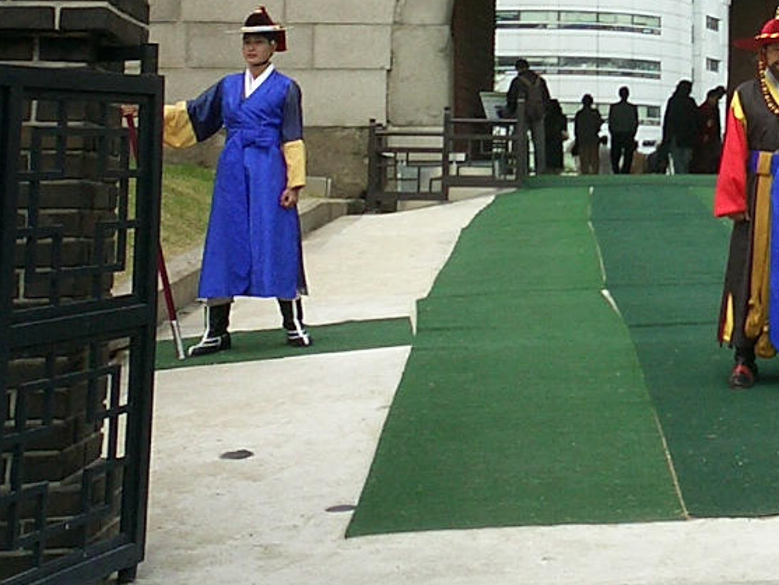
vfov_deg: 16.9
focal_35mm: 85
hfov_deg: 22.2
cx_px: 776
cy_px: -29
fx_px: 1913
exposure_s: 1/250
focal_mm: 5.6
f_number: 3.5
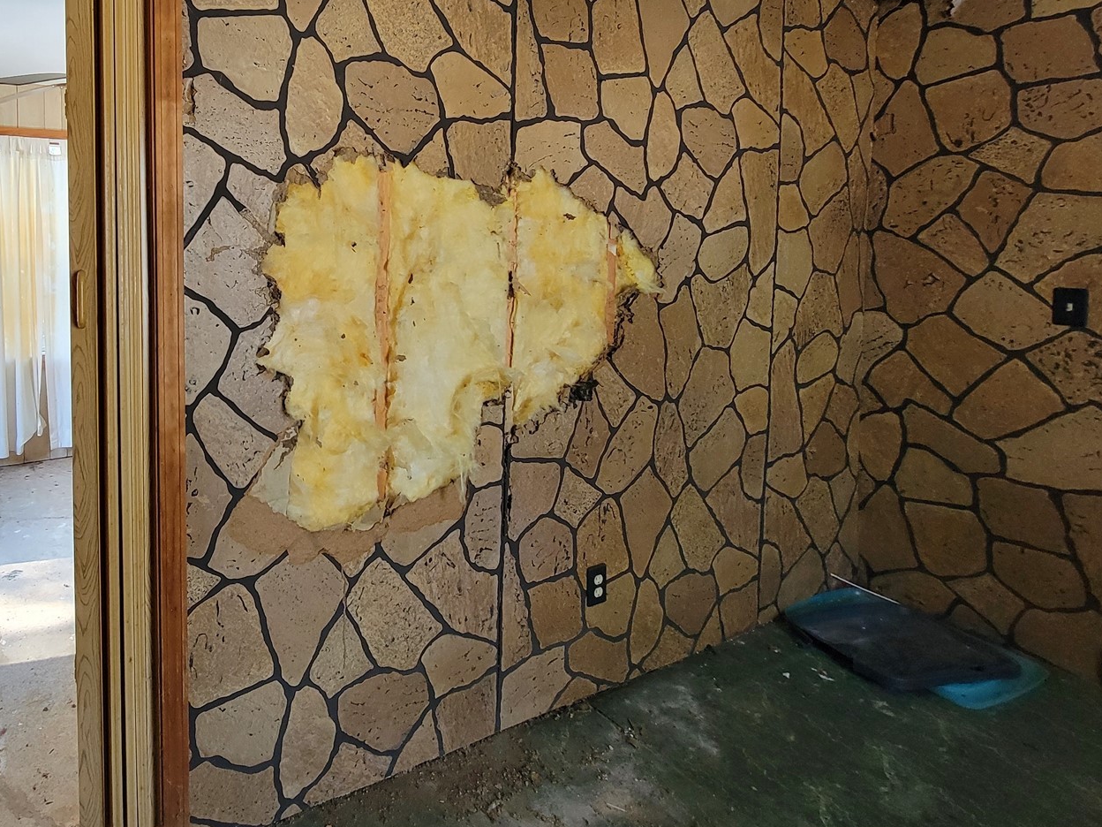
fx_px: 637
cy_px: 254
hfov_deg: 76.6
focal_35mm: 20
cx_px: 295
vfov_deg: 63.7
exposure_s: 1/60
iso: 250
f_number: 2.2
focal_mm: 2.2
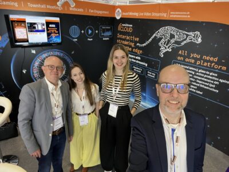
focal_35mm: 23
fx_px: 152
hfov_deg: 73.9
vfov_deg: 58.9
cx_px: 114
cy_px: 86
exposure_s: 1/50
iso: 320
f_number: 2.2
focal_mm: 2.71
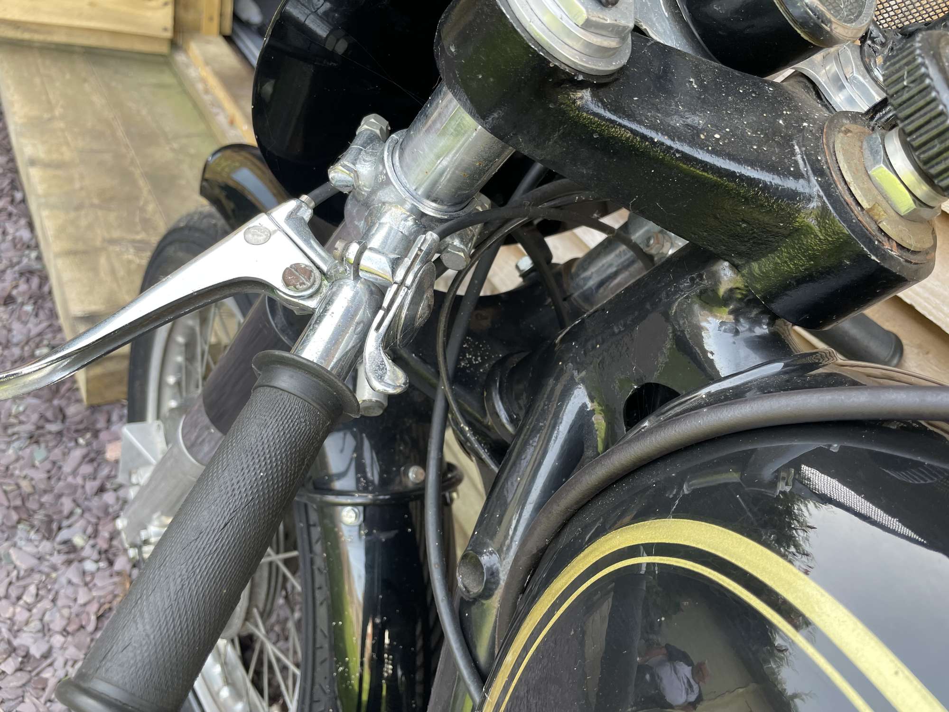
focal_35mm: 26
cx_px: 474
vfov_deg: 53.1
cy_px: 356
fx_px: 713
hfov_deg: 67.3
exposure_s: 1/121
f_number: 1.6
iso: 50
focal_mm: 4.2
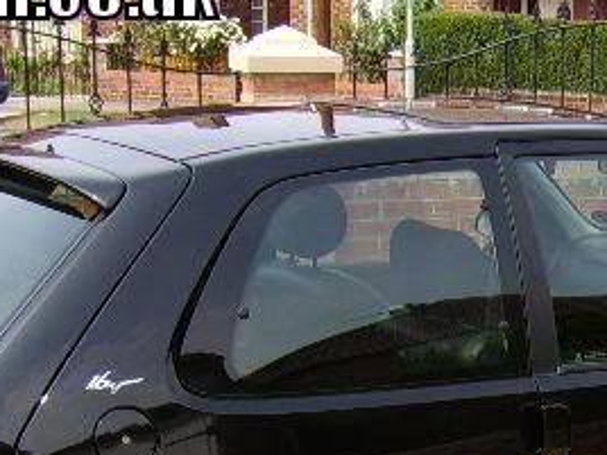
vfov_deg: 19.2
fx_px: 1298
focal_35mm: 74
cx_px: 498
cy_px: 484
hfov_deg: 25.8
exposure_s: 1/210
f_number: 5.6
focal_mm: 8.13
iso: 71
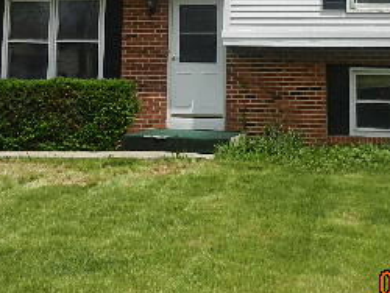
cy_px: -12
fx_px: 722
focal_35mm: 64
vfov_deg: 22.0
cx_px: 189
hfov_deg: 30.2
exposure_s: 1/640
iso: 160
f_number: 7
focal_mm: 4.5
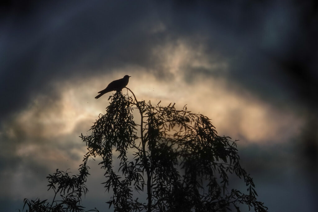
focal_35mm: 600
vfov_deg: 2.3
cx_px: 159
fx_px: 5300
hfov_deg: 3.4
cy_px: 106
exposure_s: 1/1250
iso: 100
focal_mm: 220
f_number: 10
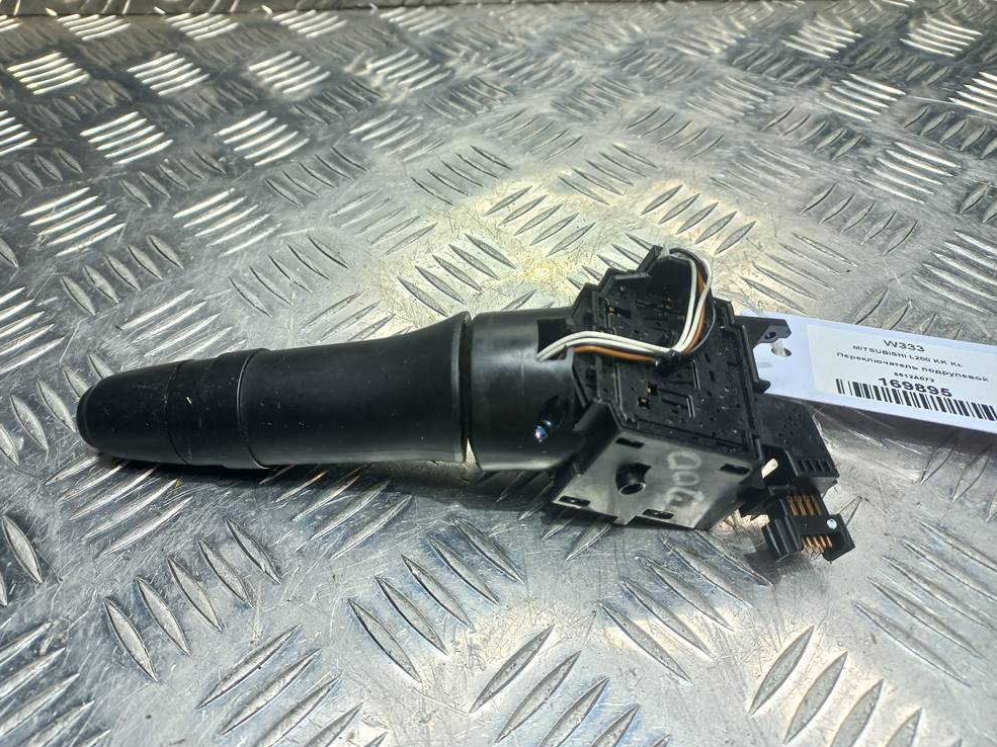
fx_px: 749
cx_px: 484
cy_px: 372
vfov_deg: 53.0
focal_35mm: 26
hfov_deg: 67.3
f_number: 1.8
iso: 40
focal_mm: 4.6
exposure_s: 1/50
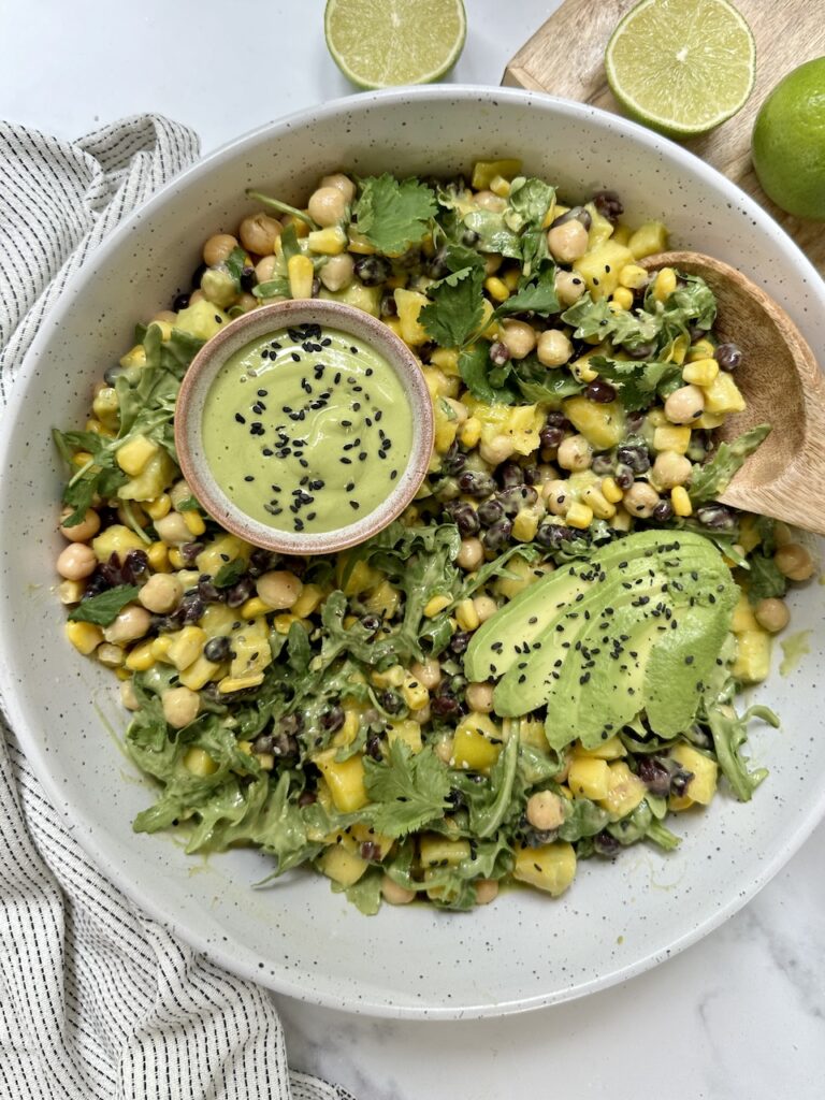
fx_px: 763
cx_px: 412
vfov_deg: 71.6
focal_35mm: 24
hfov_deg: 56.8
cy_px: 550
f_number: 1.78
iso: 80
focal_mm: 6.86
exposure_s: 1/121
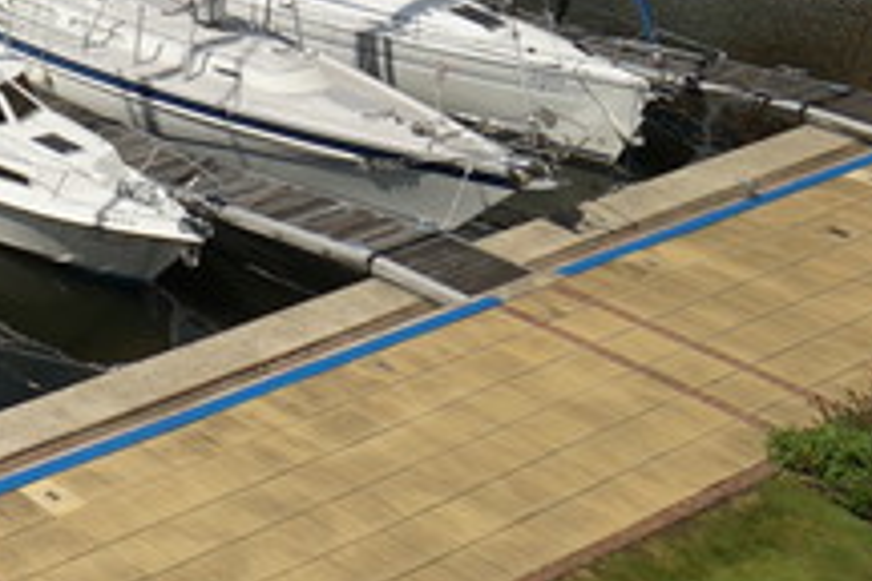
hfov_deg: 17.2
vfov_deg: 16.0
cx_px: -1005
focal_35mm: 71
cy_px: -490
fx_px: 1720
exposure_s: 1/160
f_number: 14
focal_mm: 10
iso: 100
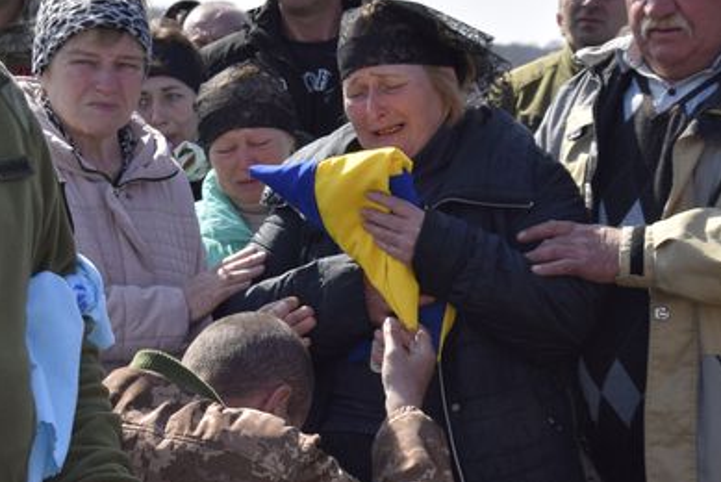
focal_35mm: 159
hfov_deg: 12.9
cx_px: 450
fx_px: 3186
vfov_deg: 8.6
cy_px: 173
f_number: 10
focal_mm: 55
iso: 100
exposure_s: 1/200
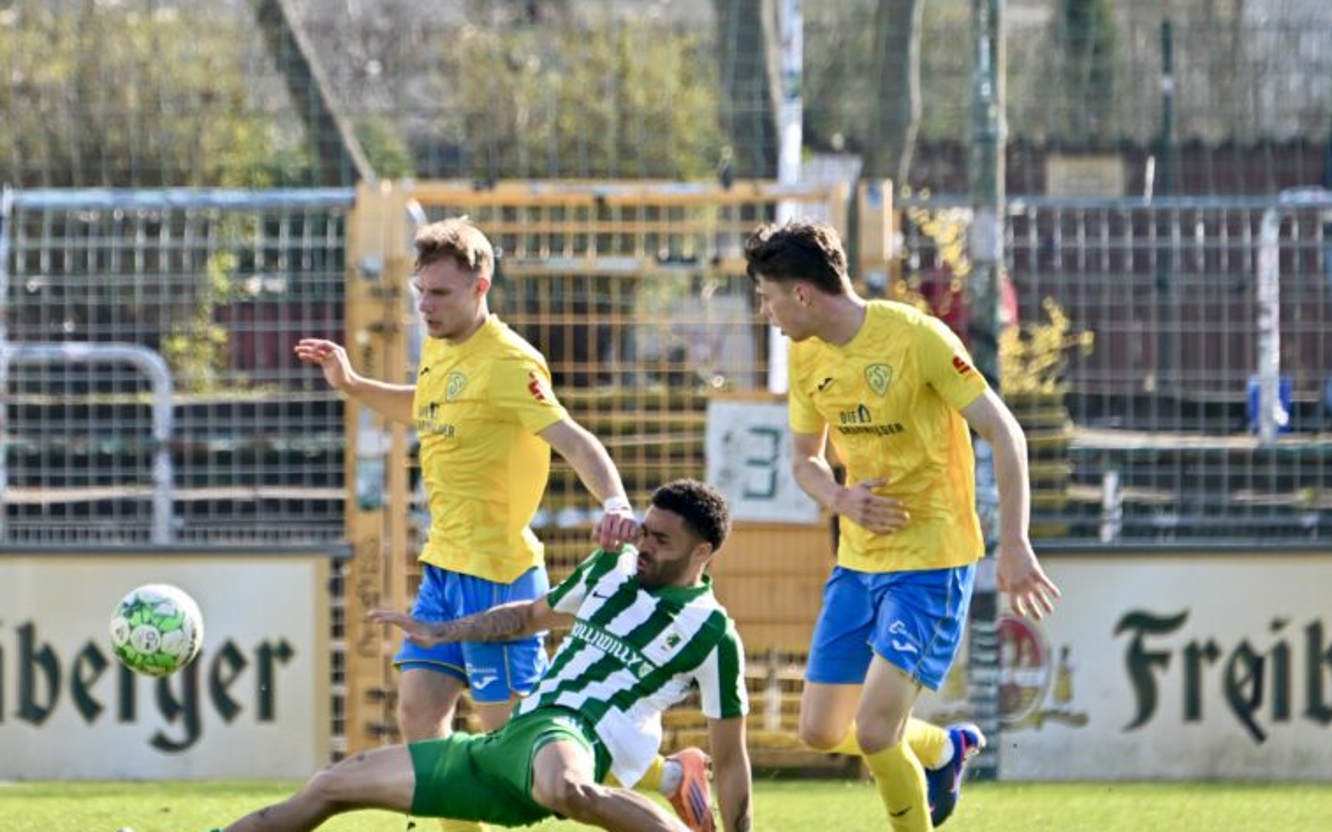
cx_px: 672
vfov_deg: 2.5
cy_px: 571
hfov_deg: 4.0
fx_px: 19020
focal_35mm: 524
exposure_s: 1/1250
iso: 400
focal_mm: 380
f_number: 5.6
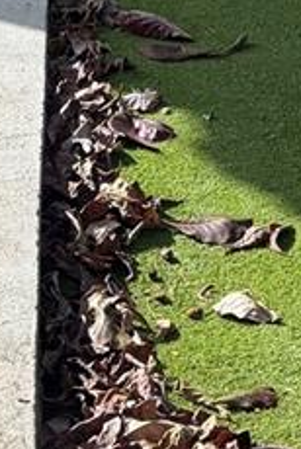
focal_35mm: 130
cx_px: 444
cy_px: -428
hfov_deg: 10.3
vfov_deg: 13.6
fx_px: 1625
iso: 80
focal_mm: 6.76
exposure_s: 1/1770
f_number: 1.78
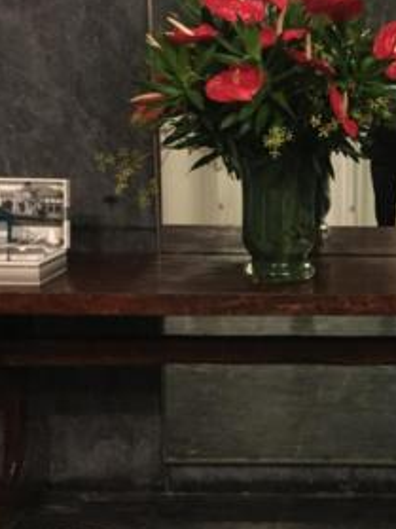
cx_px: 377
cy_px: 225
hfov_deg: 26.8
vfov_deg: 36.8
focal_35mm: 52
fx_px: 794
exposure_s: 1/15
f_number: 2.2
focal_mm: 4.15
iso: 500
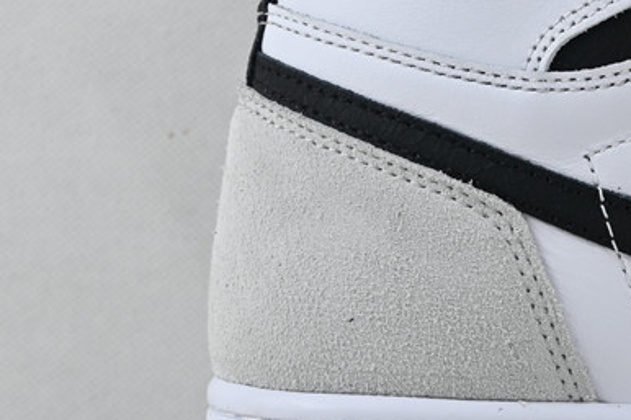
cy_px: 181
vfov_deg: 9.8
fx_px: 2453
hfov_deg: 13.9
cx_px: 902
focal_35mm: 140
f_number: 4.8
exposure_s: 1/80
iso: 100
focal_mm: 30
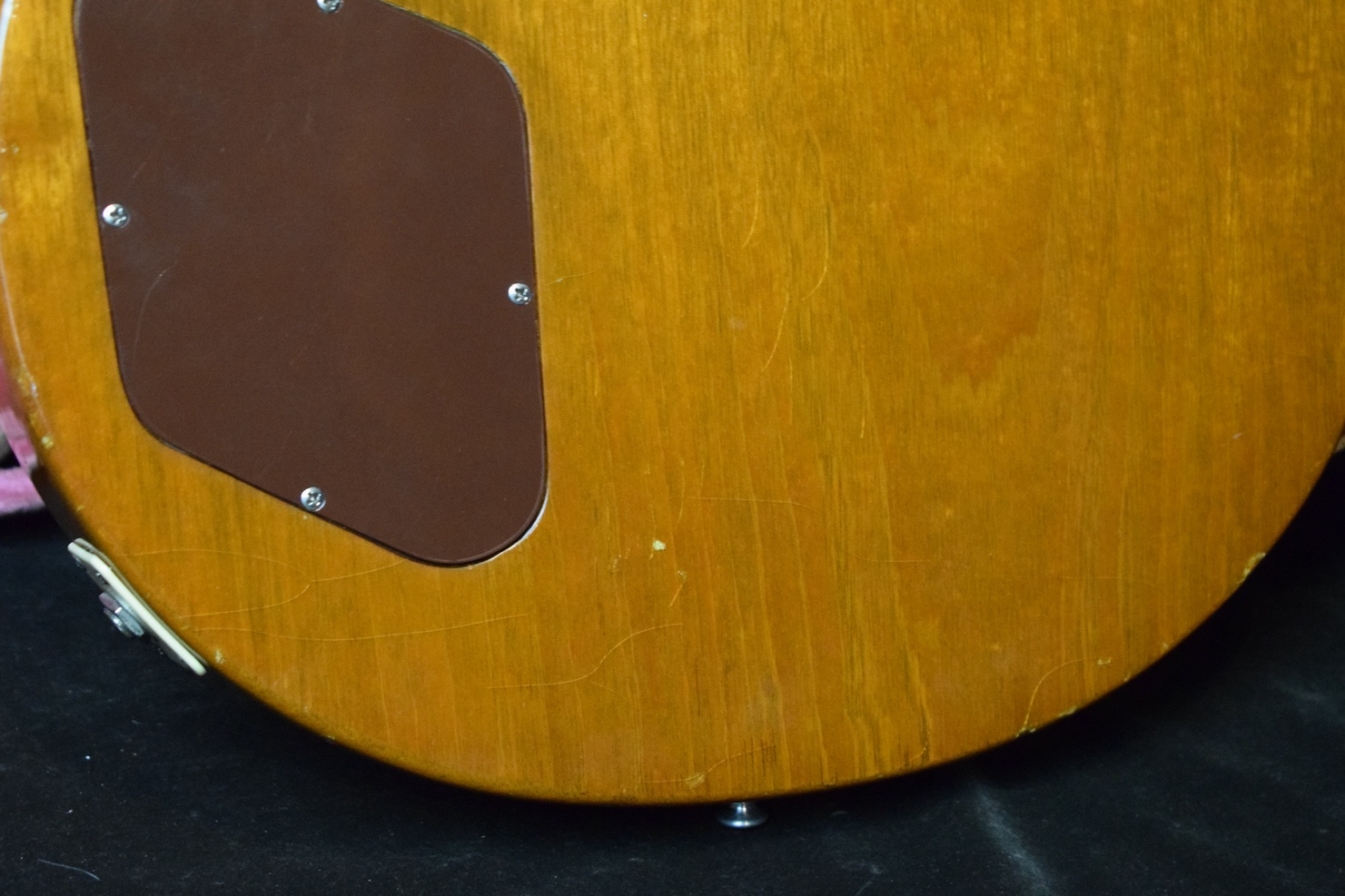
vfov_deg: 17.3
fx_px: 2951
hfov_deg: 25.7
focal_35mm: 79
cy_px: 448
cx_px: 665
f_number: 5.6
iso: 6400
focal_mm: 52
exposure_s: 1/60
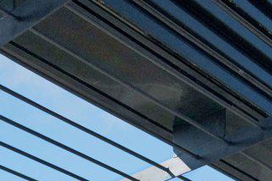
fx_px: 831
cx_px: 203
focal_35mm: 110
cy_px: 539
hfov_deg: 18.5
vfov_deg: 9.7
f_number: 7.1
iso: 400
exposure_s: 1/1250
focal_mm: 17
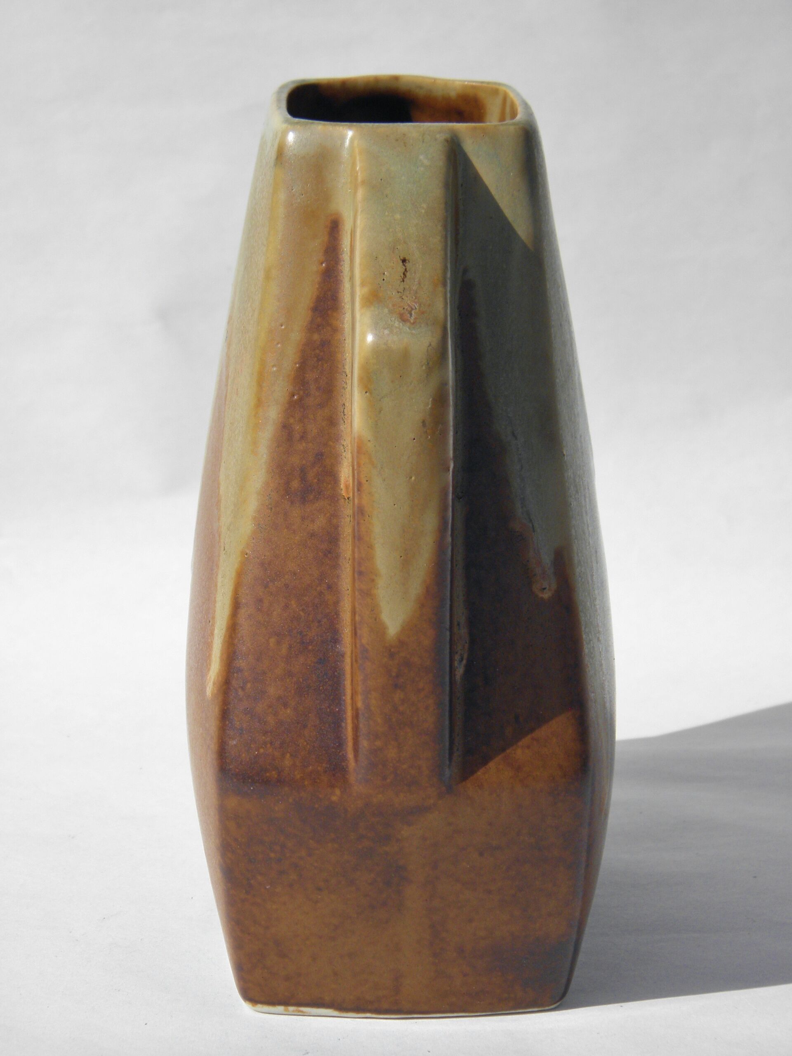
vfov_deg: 22.0
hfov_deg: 16.6
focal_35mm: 89
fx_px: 2715
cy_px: 528
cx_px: 396
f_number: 9
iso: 125
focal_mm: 16
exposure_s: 1/250
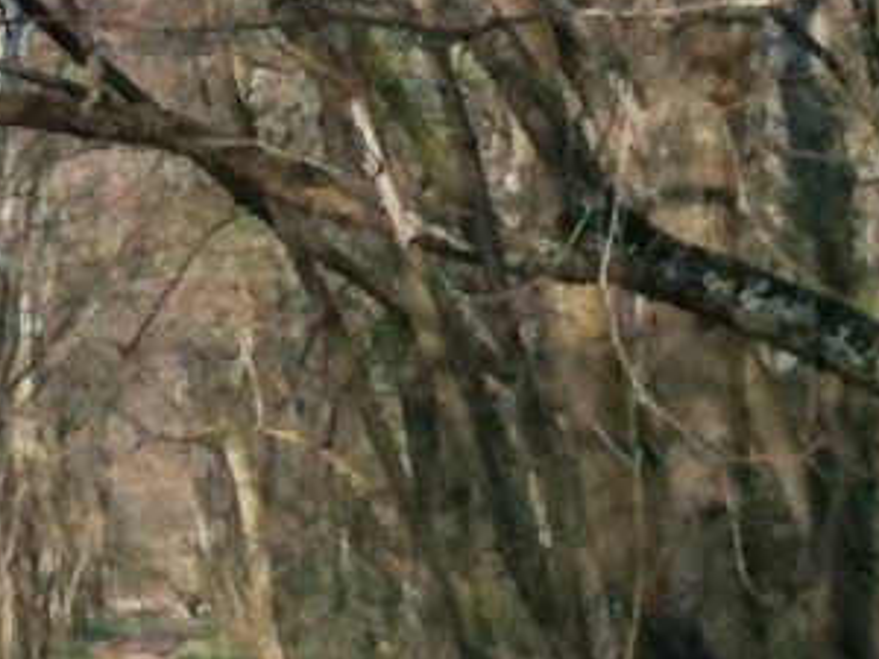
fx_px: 6069
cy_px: -319
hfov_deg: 8.3
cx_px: 94
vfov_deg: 6.1
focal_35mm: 239
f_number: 2.8
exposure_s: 1/243
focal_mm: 3.85
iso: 64
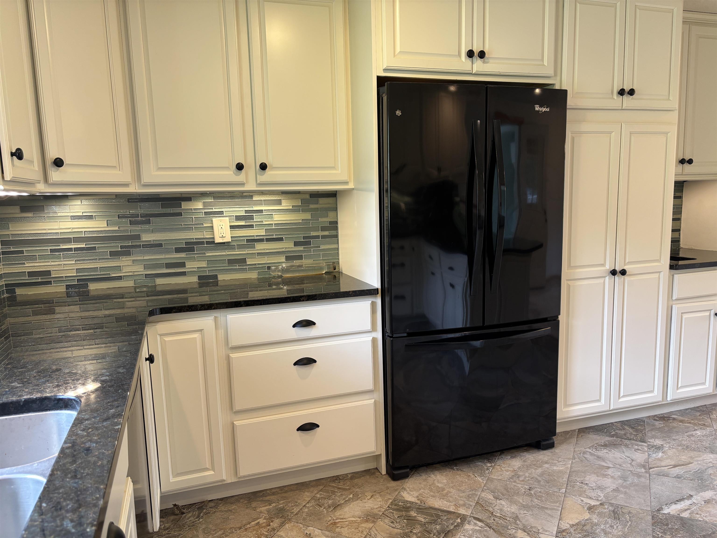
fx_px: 539
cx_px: 358
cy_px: 269
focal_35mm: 26
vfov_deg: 53.1
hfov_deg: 67.3
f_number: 1.6
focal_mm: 5.96
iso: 100
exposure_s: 1/60
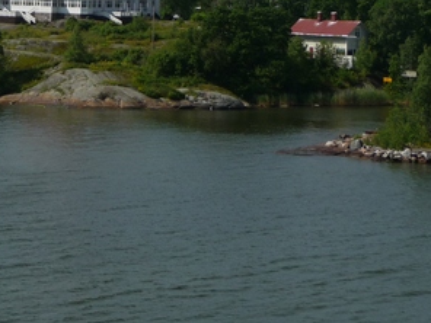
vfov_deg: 10.2
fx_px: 1805
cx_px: 28
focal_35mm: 145
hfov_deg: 13.5
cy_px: 12
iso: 100
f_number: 4.5
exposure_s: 1/1000
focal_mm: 11.3
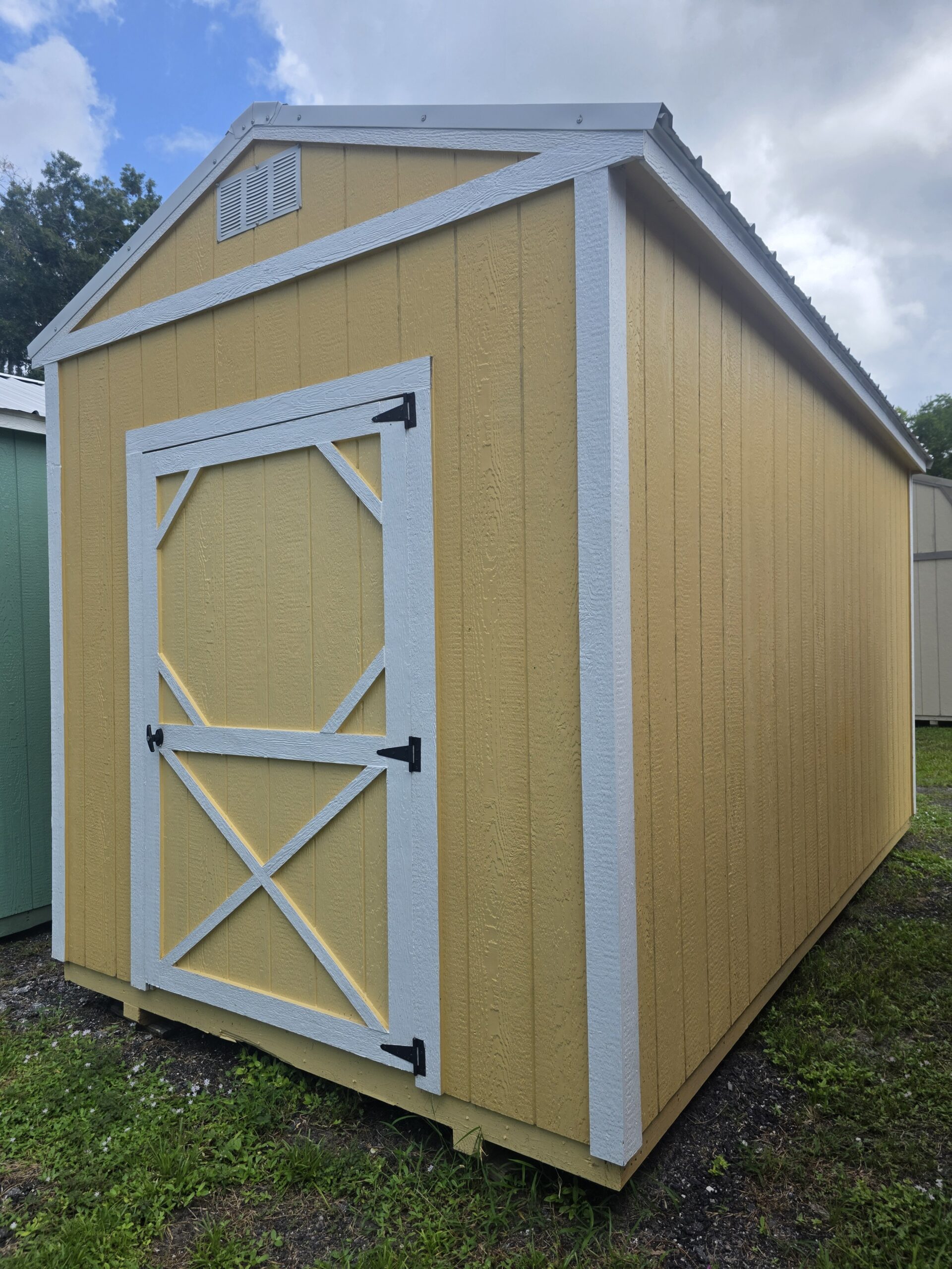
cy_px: 634
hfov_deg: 58.9
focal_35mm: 23
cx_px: 476
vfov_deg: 73.9
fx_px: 843
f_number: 1.7
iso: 80
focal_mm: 6.3
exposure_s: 1/3972
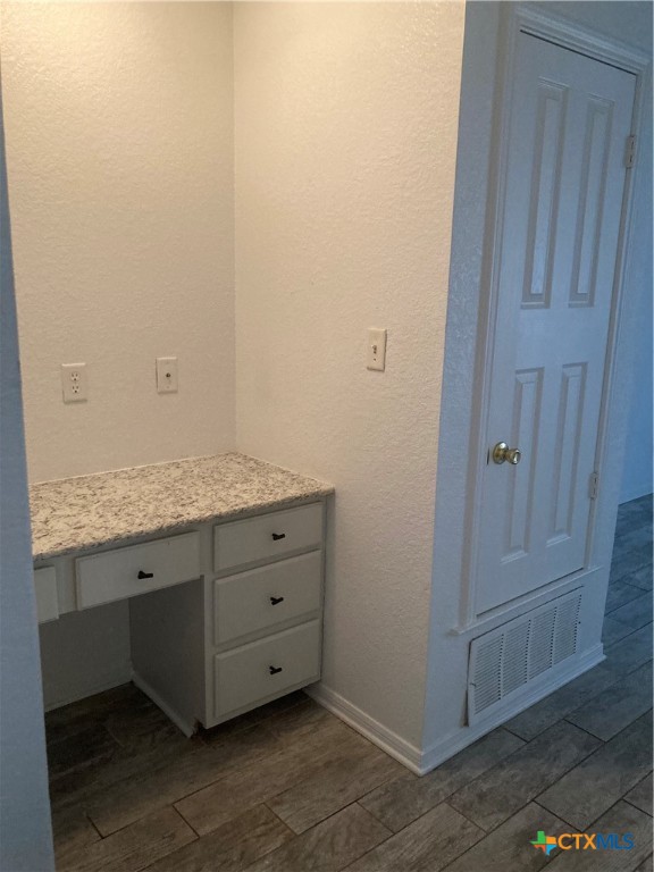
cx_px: 327
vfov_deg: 63.4
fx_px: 705
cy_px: 436
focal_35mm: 28
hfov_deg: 49.7
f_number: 1.8
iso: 320
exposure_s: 1/60
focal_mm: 3.99
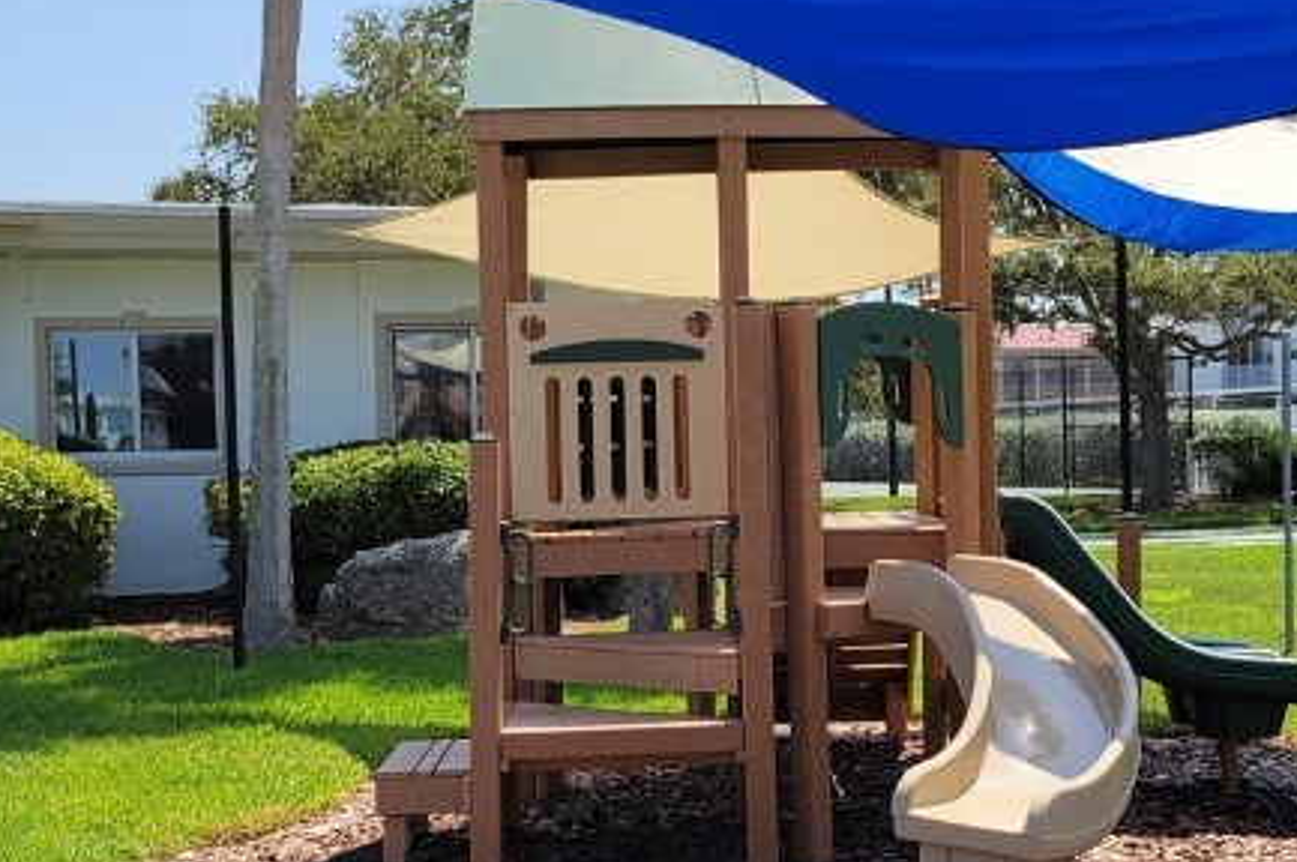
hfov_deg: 31.0
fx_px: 2304
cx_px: 932
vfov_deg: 21.2
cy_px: 512
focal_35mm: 64
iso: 40
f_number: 1.8
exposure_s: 1/3333
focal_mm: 5.4
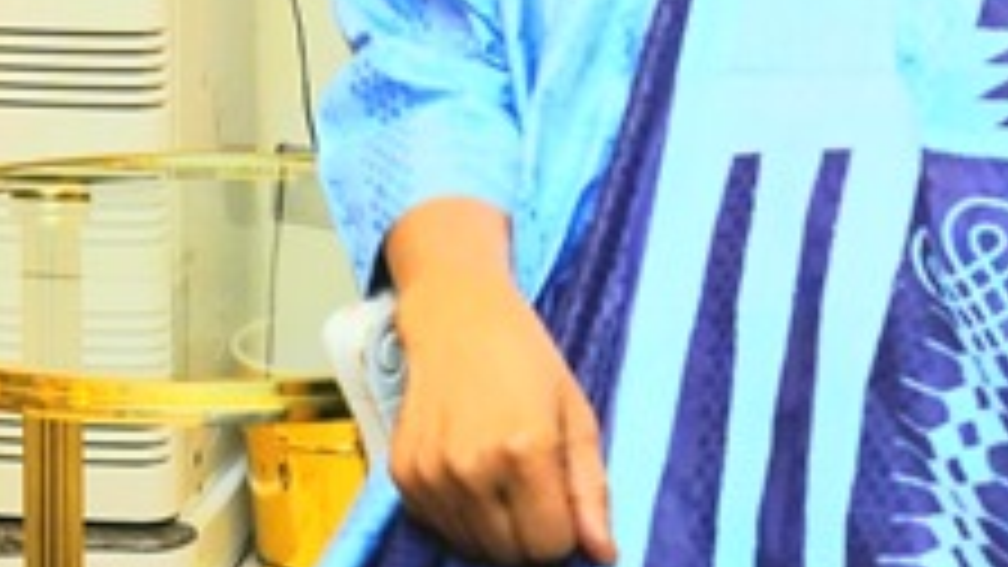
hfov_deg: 15.1
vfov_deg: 8.4
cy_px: -335
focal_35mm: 141
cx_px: 104
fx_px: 3769
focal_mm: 47
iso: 10000
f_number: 6.3
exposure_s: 1/250
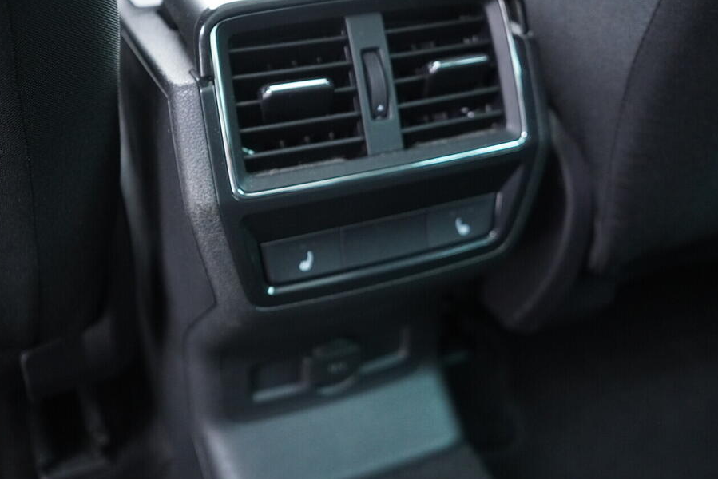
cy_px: 213
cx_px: 347
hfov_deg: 47.4
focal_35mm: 41
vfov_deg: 32.6
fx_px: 818
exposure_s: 1/40
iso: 2500
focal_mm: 24
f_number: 2.8
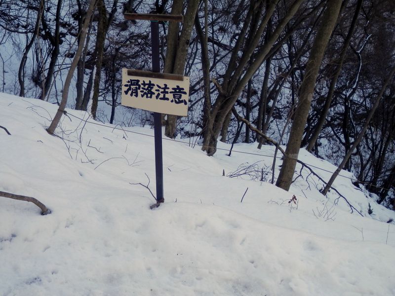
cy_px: 148
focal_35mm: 49
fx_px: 559
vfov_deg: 29.7
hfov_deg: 38.9
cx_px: 198
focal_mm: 8.9
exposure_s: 1/125
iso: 80
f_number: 4
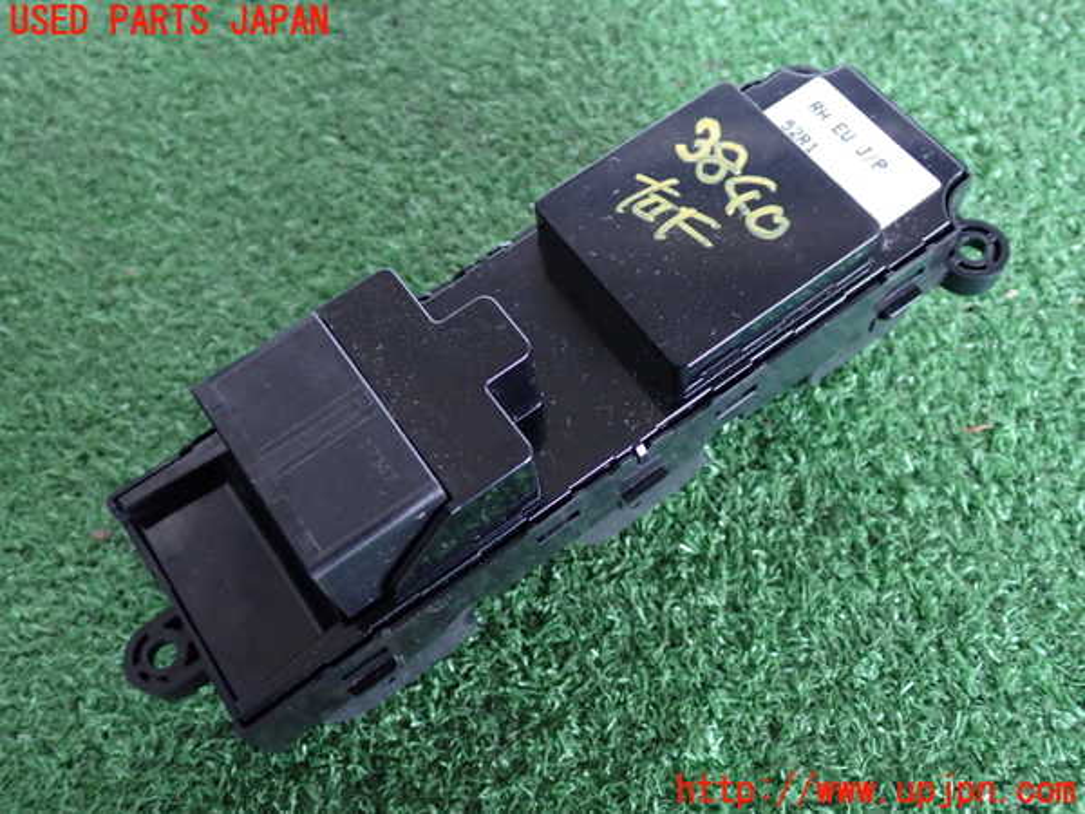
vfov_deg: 39.7
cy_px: 407
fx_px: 1128
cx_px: 542
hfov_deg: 51.4
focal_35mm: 36
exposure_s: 1/13
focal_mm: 6.37
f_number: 2.5
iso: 800
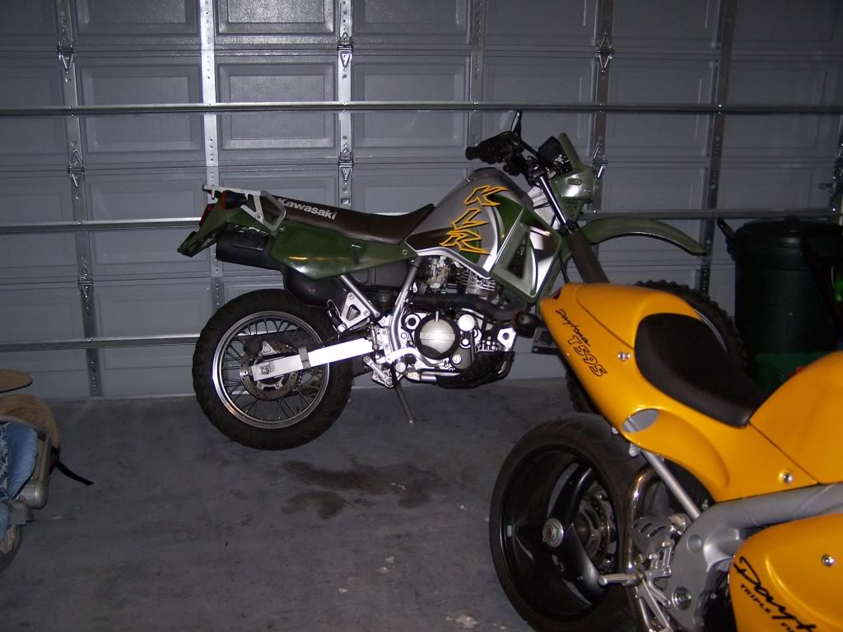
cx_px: 422
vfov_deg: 37.7
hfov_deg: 49.0
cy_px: 316
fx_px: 925
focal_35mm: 38
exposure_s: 1/60
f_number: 2.8
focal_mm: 6.3
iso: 140
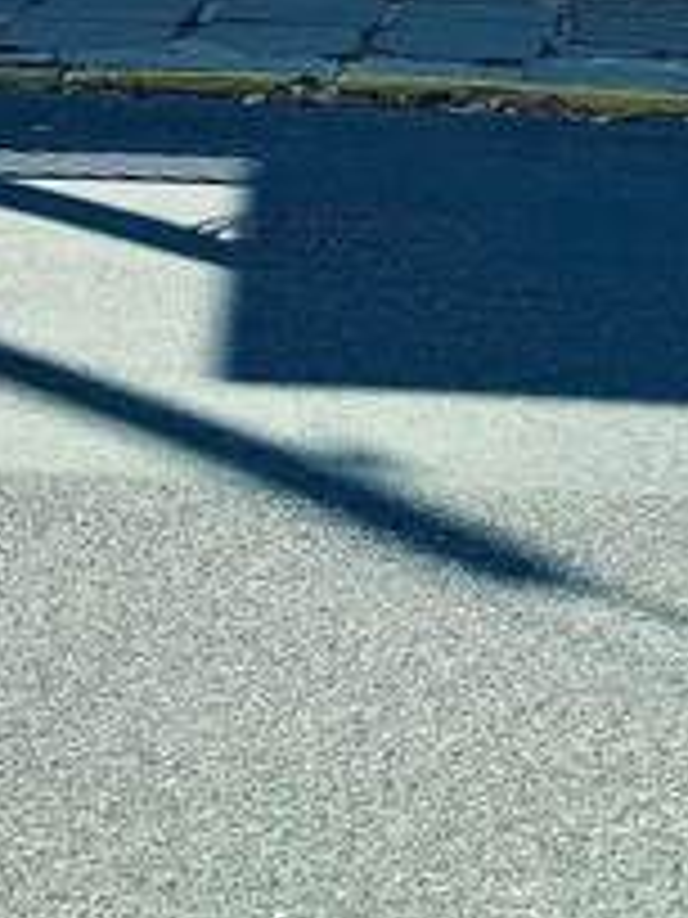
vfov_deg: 14.1
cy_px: -1022
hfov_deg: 13.1
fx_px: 2995
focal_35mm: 113
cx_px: 234
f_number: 1.78
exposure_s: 1/6410
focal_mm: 6.76
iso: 80
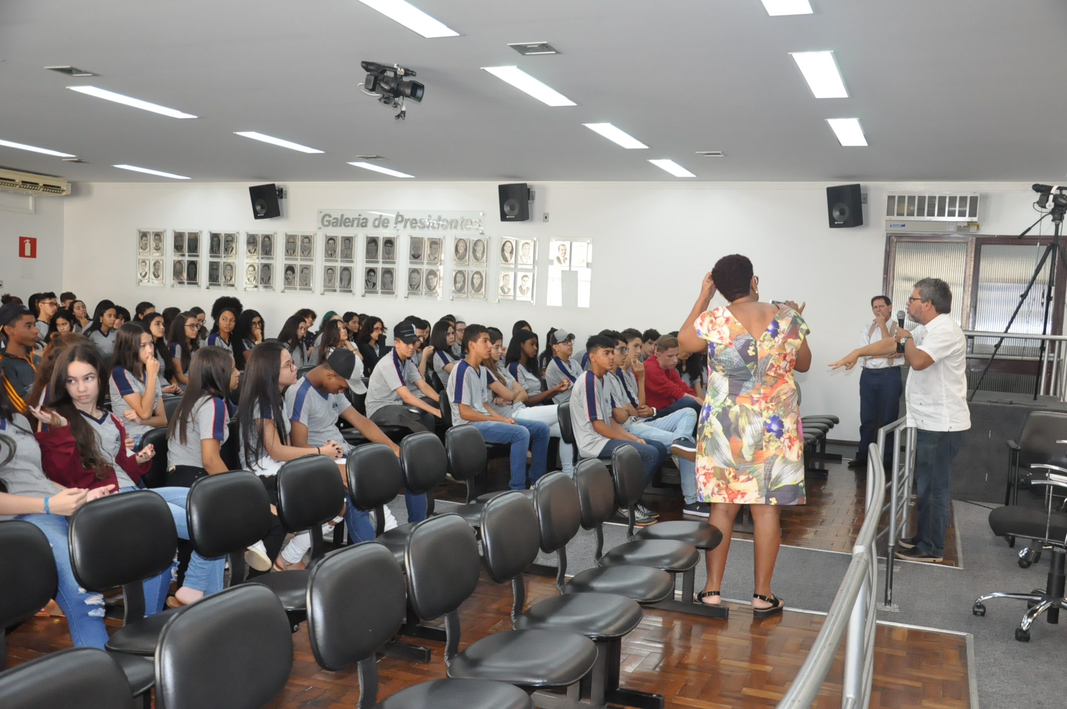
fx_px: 1066
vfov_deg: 36.8
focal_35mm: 36
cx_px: 534
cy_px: 354
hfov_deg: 53.2
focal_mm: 24
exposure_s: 1/200
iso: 2000
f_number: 5
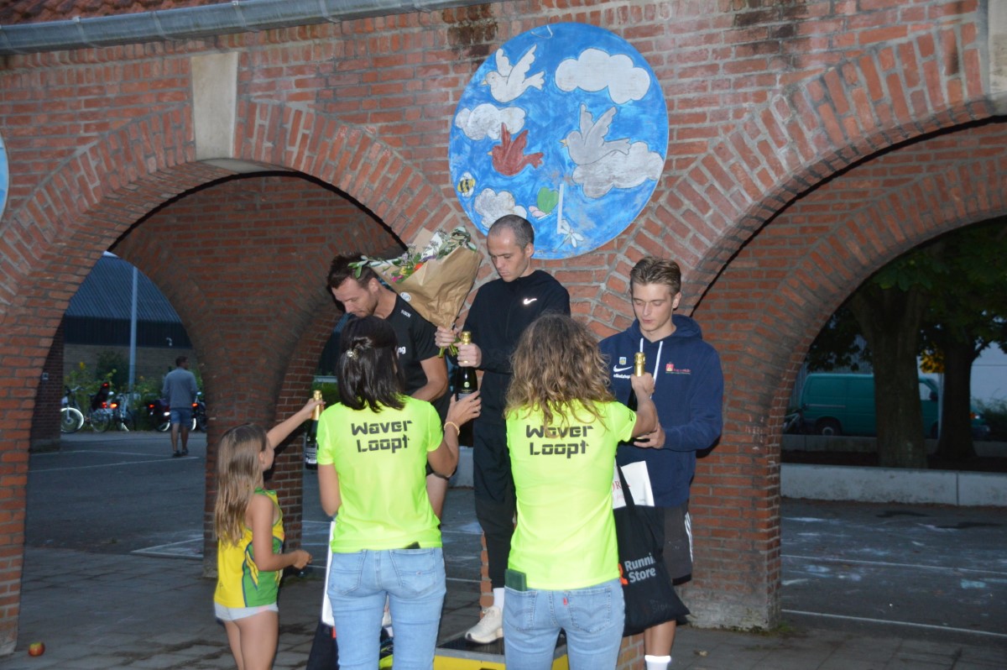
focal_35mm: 48
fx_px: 1342
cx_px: 504
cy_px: 335
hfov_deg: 41.1
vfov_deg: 28.0
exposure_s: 1/60
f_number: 4
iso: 1000
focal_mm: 32
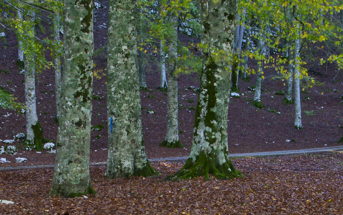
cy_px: 186
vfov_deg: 20.3
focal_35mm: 63
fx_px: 589
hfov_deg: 32.5
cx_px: 176
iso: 100
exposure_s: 1
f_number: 22
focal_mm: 16
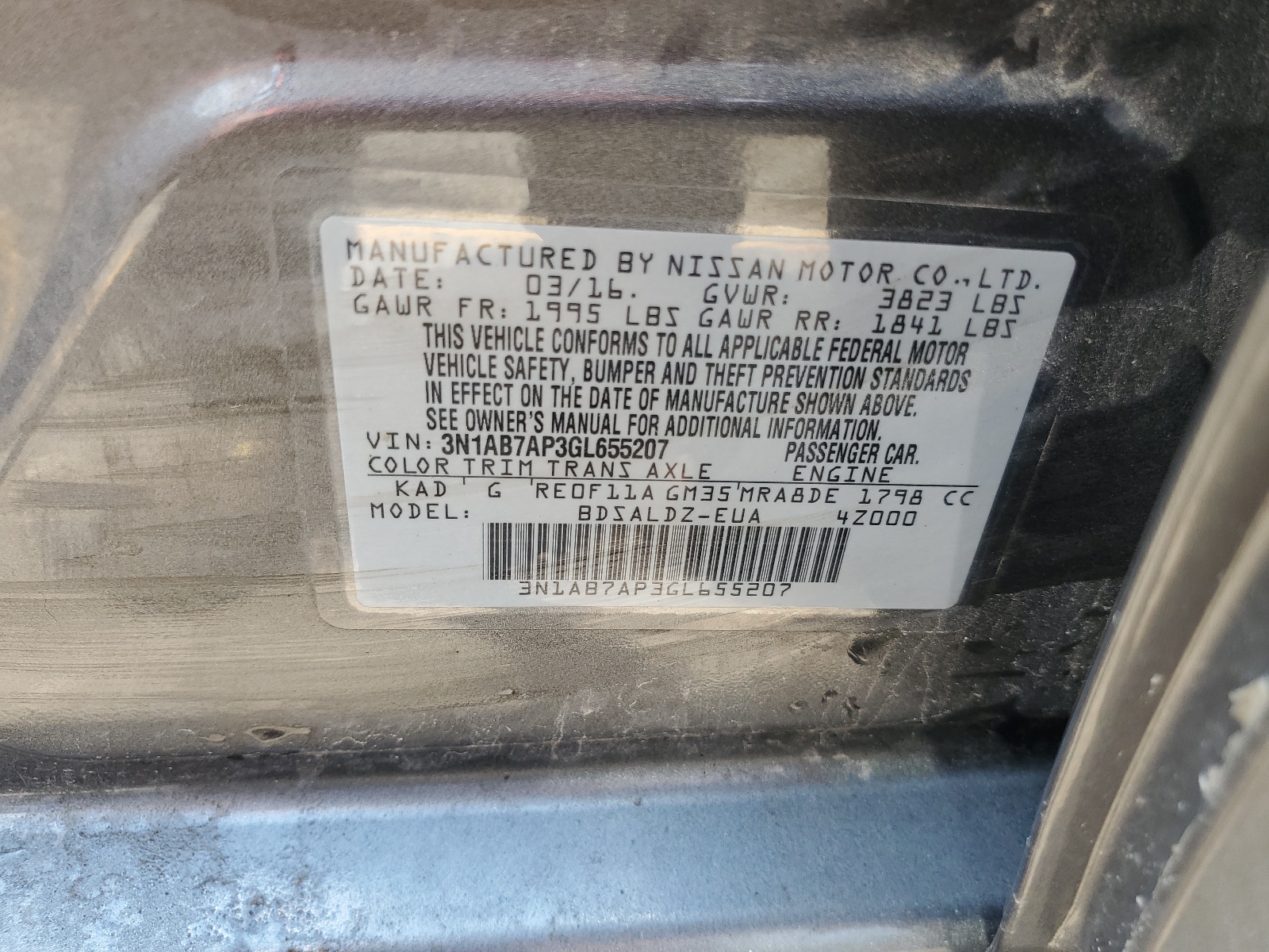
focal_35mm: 26
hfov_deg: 67.3
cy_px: 476
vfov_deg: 53.1
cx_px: 634
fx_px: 953
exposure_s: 1/222
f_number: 1.5
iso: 50
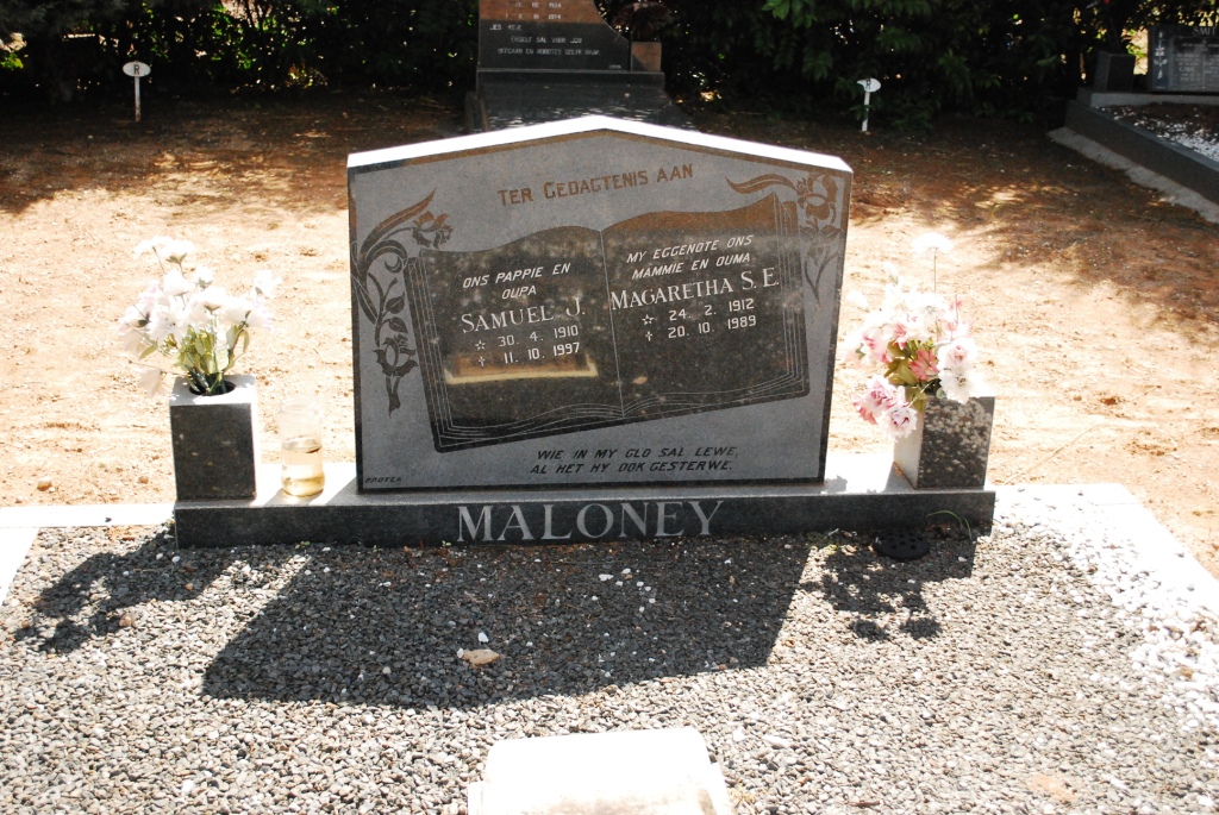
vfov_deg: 29.9
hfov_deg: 43.6
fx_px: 1525
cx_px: 610
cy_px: 408
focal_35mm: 45
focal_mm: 30
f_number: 4.8
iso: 1600
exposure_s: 1/3200
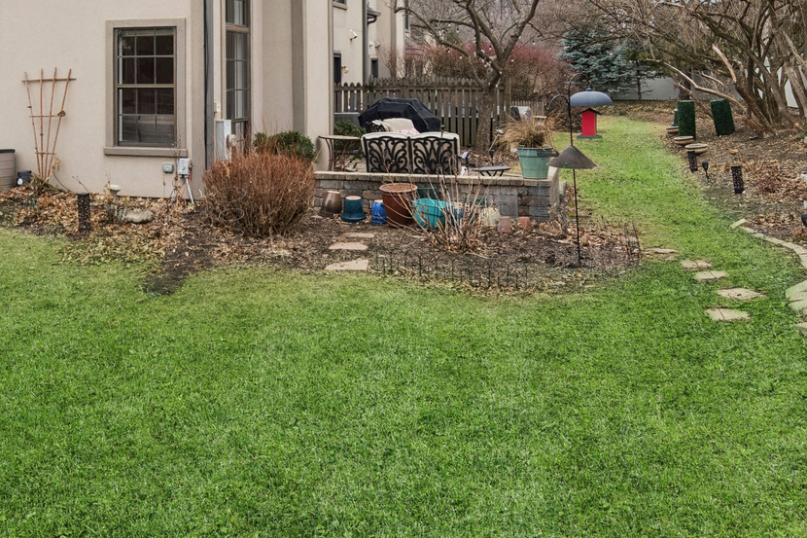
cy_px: 50
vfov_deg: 31.1
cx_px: 223
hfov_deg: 46.1
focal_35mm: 41
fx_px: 919
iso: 320
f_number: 8
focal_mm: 14
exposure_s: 1/125
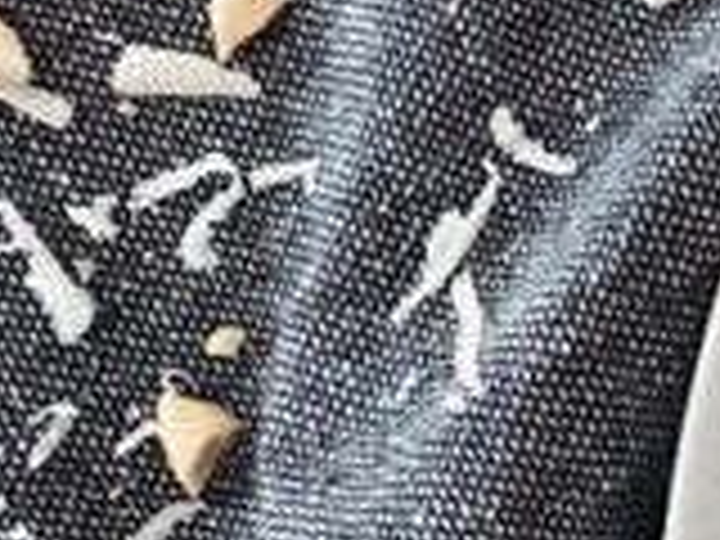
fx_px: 3453
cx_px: 1188
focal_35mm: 166
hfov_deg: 11.3
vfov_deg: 8.9
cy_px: 432
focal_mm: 4.25
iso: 640
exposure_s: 1/30
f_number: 1.8
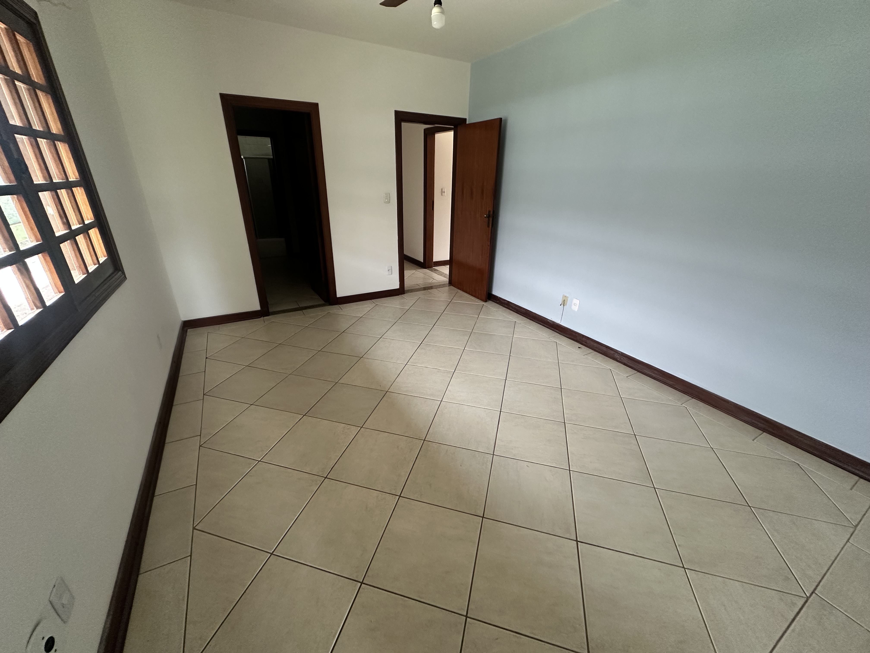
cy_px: 326
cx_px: 435
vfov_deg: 85.7
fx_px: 352
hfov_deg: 102.1
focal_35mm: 14
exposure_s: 1/99
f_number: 2.2
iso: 250
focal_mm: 2.22
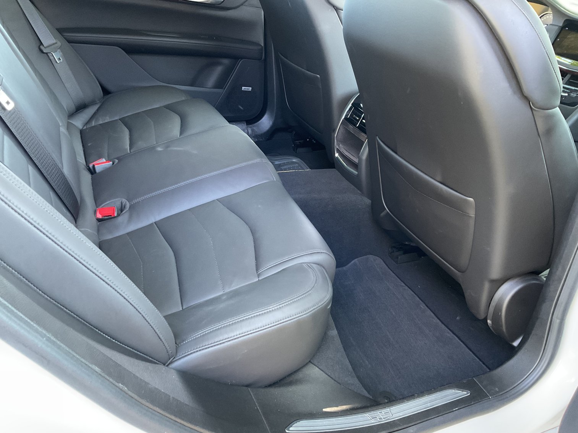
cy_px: 216
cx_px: 289
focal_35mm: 29
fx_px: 484
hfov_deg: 61.7
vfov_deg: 48.2
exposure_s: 1/40
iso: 200
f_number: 1.8
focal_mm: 3
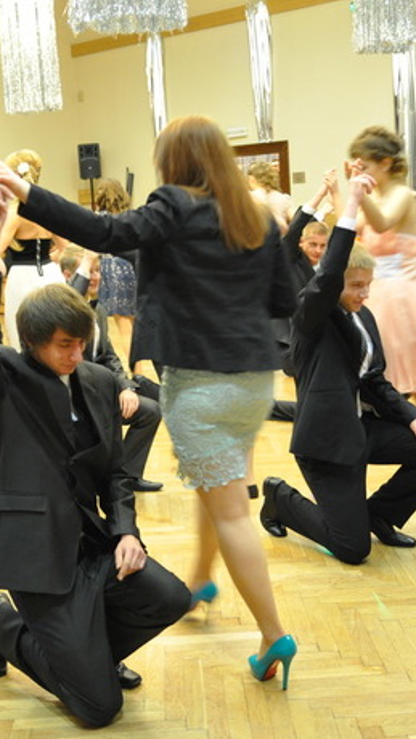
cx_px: 159
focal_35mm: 51
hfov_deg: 23.5
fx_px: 996
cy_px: 377
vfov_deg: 40.7
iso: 1600
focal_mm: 21
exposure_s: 1/25
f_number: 3
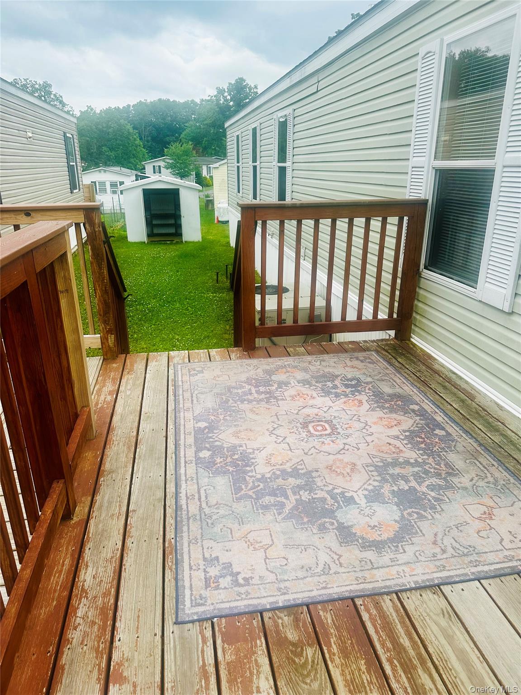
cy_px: 348
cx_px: 260
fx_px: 482
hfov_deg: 56.8
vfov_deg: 71.6
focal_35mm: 24
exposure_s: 1/2299
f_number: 1.78
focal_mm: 6.86
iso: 80
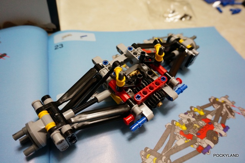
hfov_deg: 67.4
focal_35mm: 27
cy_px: 82
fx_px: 184
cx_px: 122
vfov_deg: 47.9
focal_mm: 18
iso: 1600
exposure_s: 1/80
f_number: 4.5
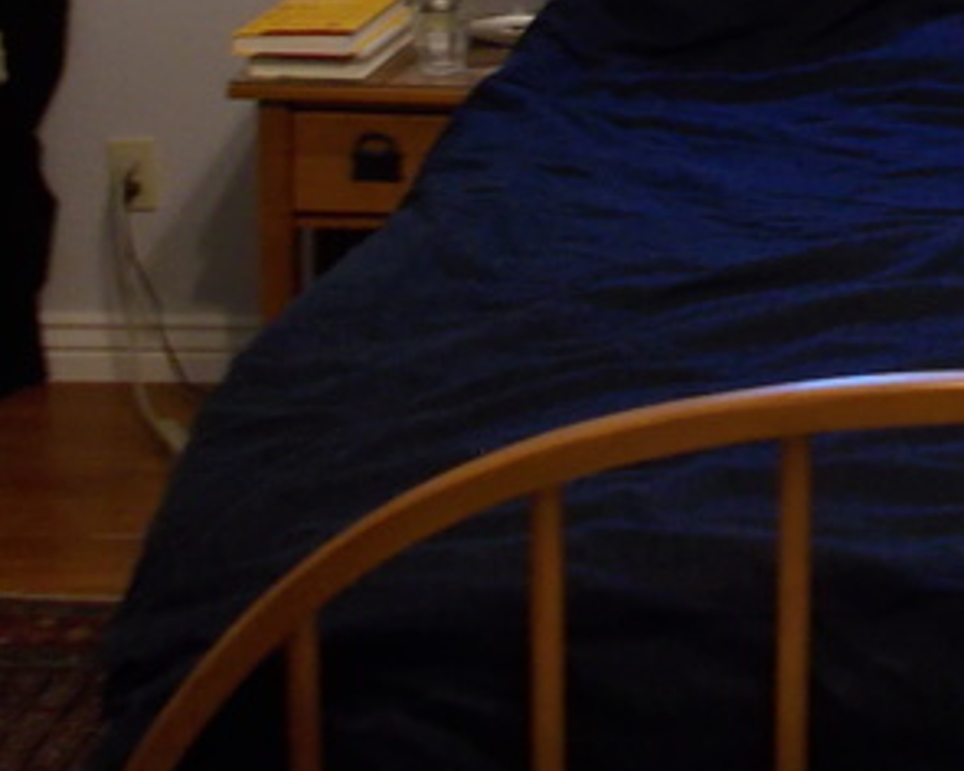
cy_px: -252
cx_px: 1199
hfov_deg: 20.2
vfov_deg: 16.4
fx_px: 2511
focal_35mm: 88
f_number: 3.2
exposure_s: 1/13
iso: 200
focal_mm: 4.6
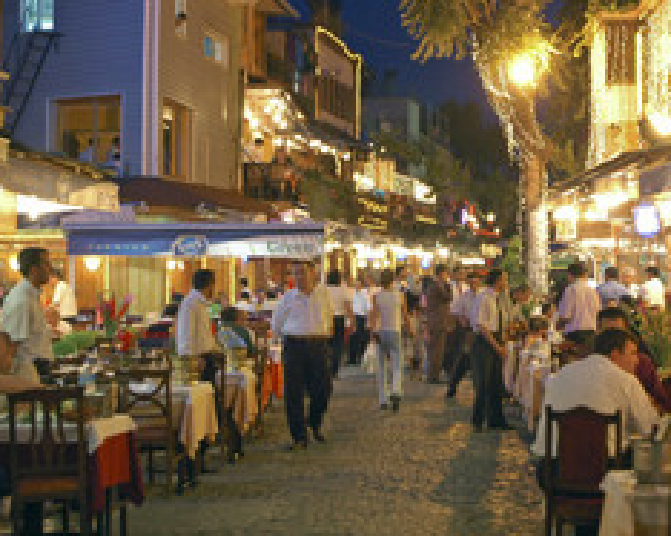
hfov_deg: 24.8
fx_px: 1509
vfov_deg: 20.1
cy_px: 163
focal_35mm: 76
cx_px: 503
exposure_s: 1/15
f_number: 2.8
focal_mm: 30
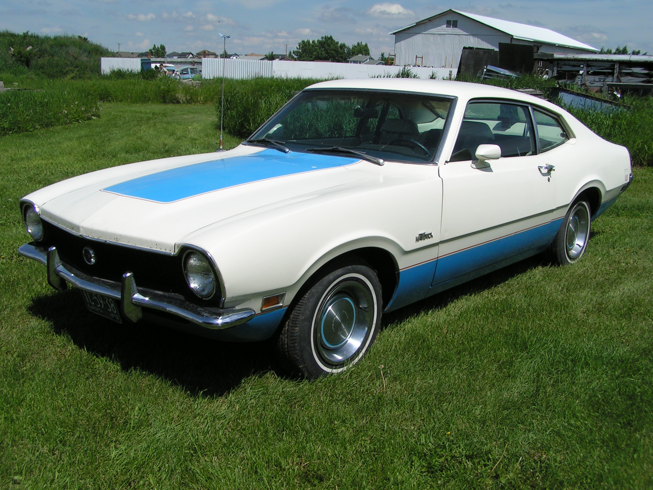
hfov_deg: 49.0
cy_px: 245
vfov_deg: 37.7
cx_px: 326
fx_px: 717
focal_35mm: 38
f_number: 5.6
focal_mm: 5.8
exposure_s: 1/1000
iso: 50
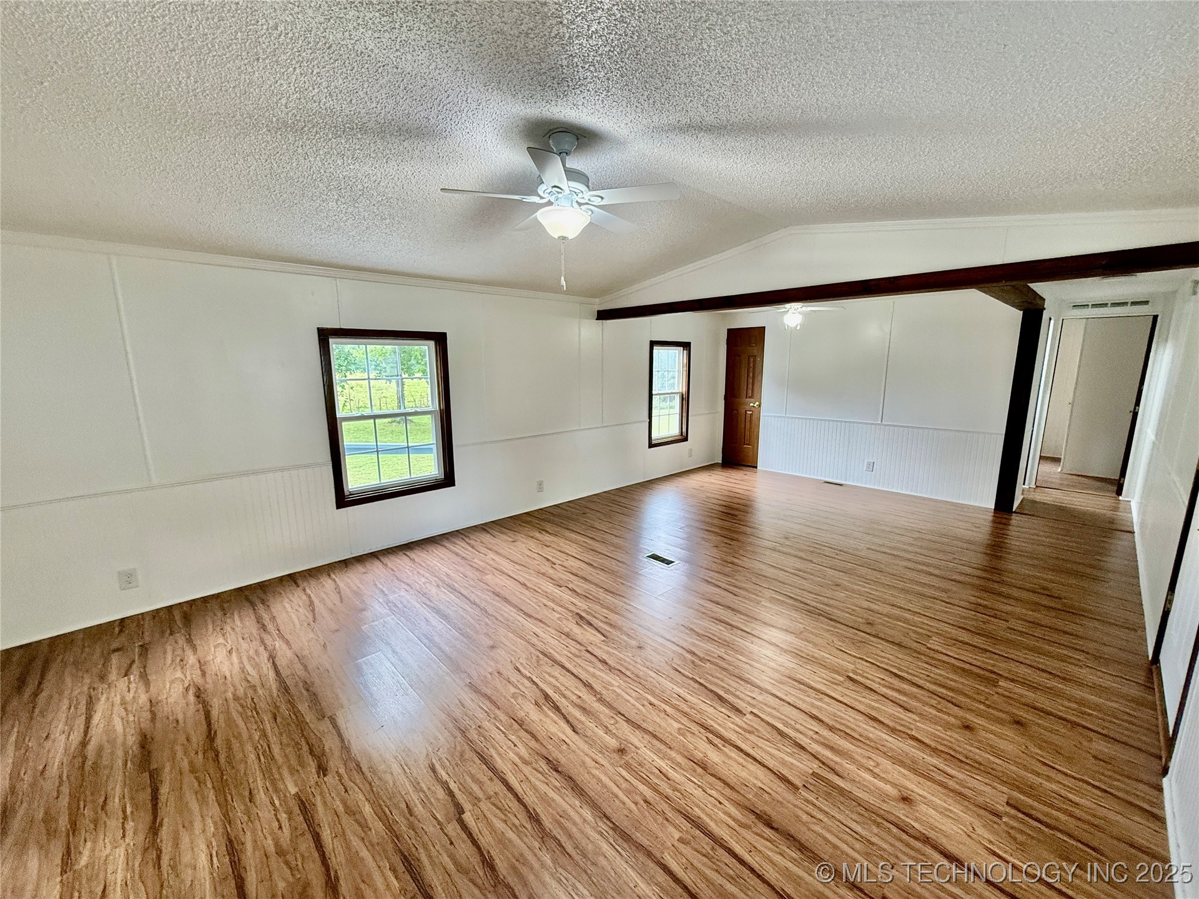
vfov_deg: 85.7
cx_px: 600
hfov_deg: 102.1
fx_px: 485
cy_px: 450
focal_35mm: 14
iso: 250
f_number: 2.2
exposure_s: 1/120
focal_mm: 2.22
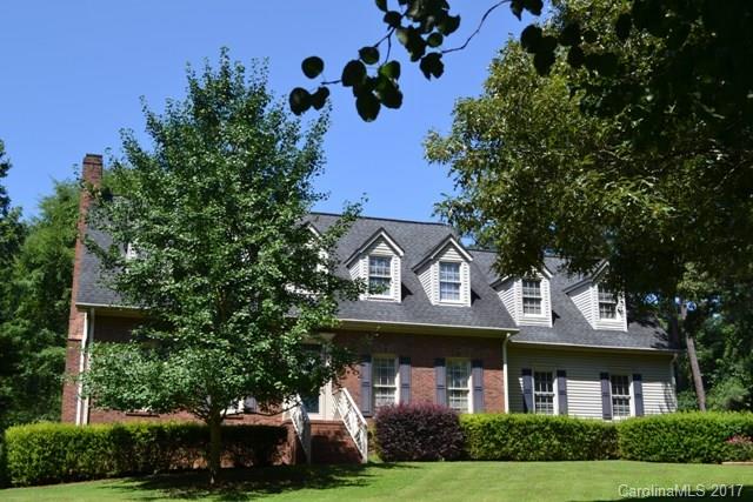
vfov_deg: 31.9
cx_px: 376
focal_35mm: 42
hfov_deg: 46.4
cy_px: 251
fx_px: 879
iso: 100
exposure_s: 1/200
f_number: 7.1
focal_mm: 28
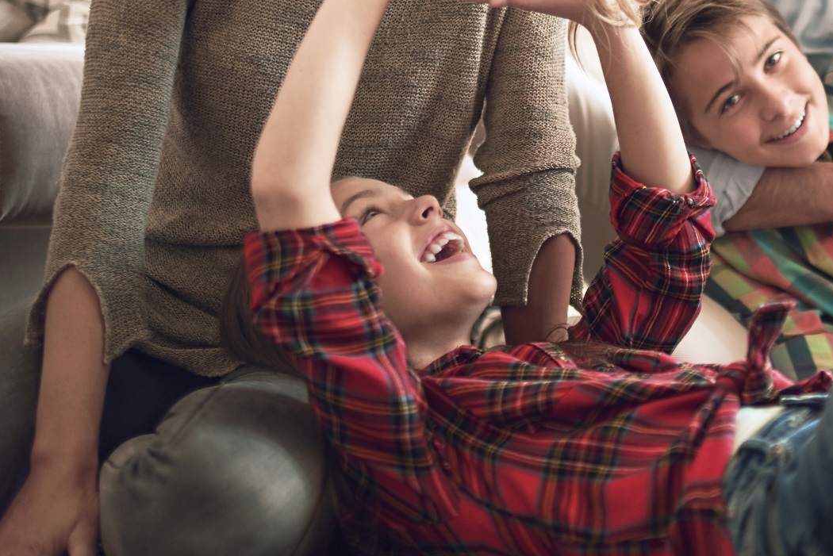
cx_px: 735
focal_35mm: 64
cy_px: 113
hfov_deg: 30.2
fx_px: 1481
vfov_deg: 21.0
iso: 200
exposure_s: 1/160
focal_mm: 35
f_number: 1.6
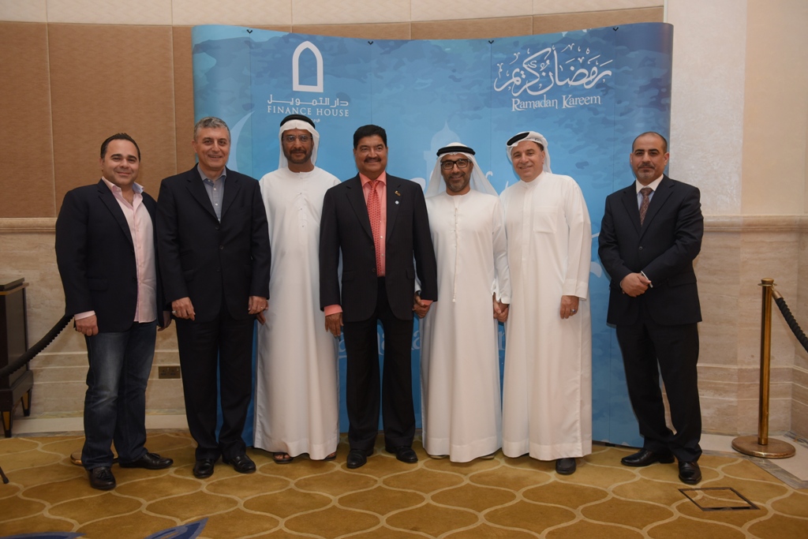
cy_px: 270
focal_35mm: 32
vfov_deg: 41.1
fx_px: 718
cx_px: 404
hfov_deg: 58.7
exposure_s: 1/80
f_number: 3.5
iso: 1250
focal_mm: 32
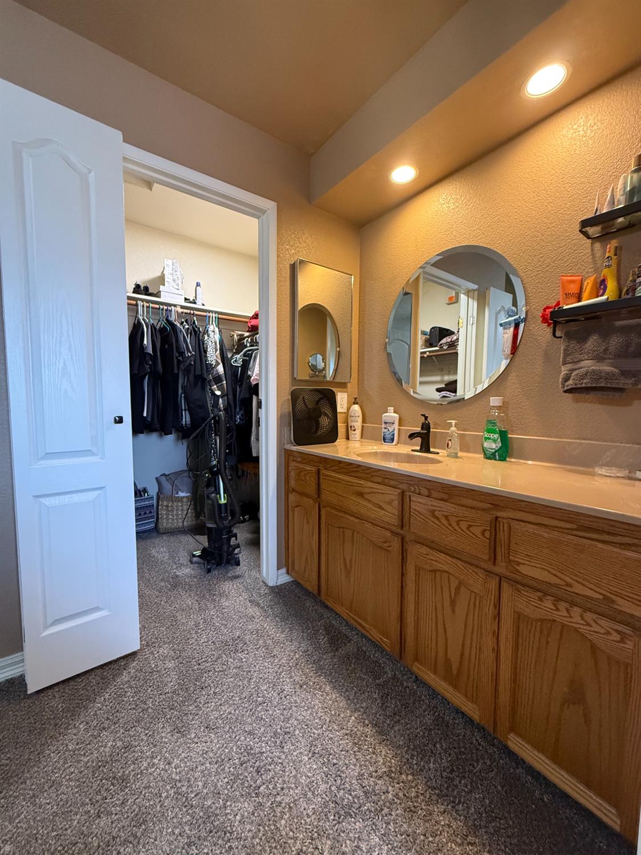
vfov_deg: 102.1
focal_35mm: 14
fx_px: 346
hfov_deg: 85.7
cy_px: 428
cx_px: 320
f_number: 2.2
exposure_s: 1/60
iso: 500
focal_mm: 2.22
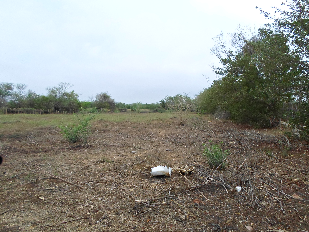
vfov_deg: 54.9
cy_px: 116
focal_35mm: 25
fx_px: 223
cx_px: 154
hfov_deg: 69.4
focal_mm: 4.5
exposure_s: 1/500
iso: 80
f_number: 2.5
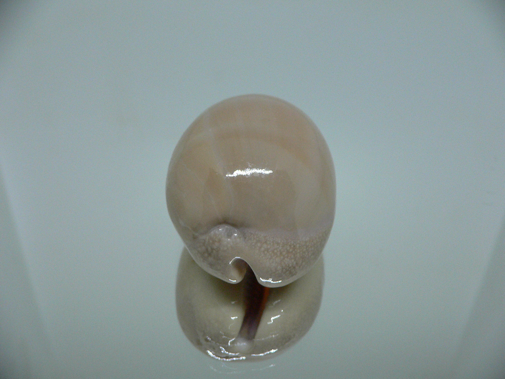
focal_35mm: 35
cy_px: 190
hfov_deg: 52.6
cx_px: 252
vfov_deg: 40.7
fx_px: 511
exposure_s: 1/60
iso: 200
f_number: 2.8
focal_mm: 4.6
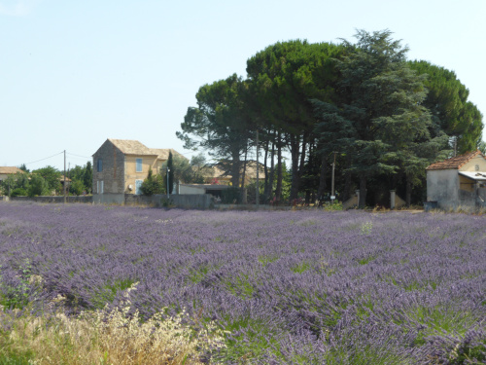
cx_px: 243
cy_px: 182
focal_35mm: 74
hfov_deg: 26.3
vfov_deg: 19.9
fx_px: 1039
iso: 100
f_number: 5
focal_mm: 12.5
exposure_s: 1/400
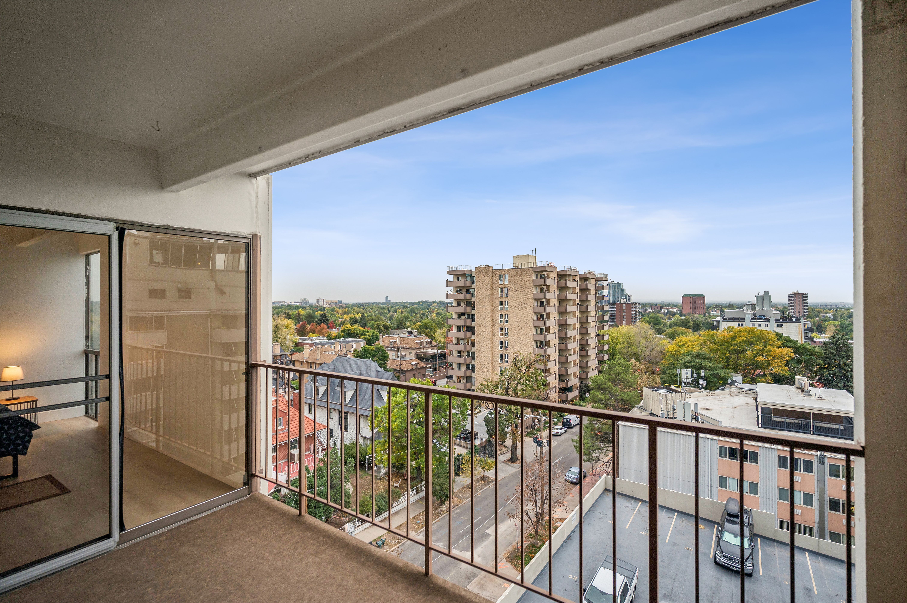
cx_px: 454
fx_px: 415
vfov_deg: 72.0
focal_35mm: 16
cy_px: 302
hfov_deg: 95.0
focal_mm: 16.5
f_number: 4
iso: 400
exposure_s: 1/250
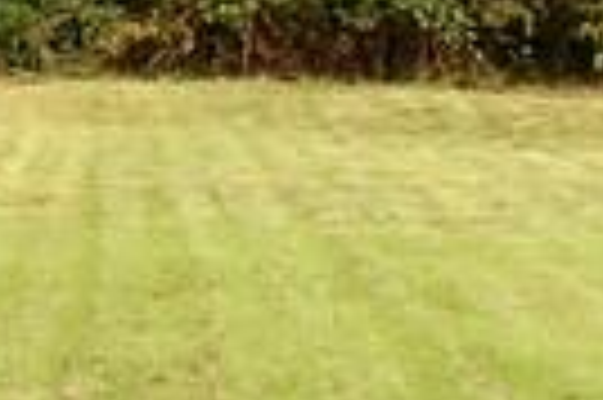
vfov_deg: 9.1
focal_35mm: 149
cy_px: -25
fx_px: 2490
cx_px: -1287
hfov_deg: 9.9
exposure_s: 1/320
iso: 800
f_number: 9
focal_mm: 13
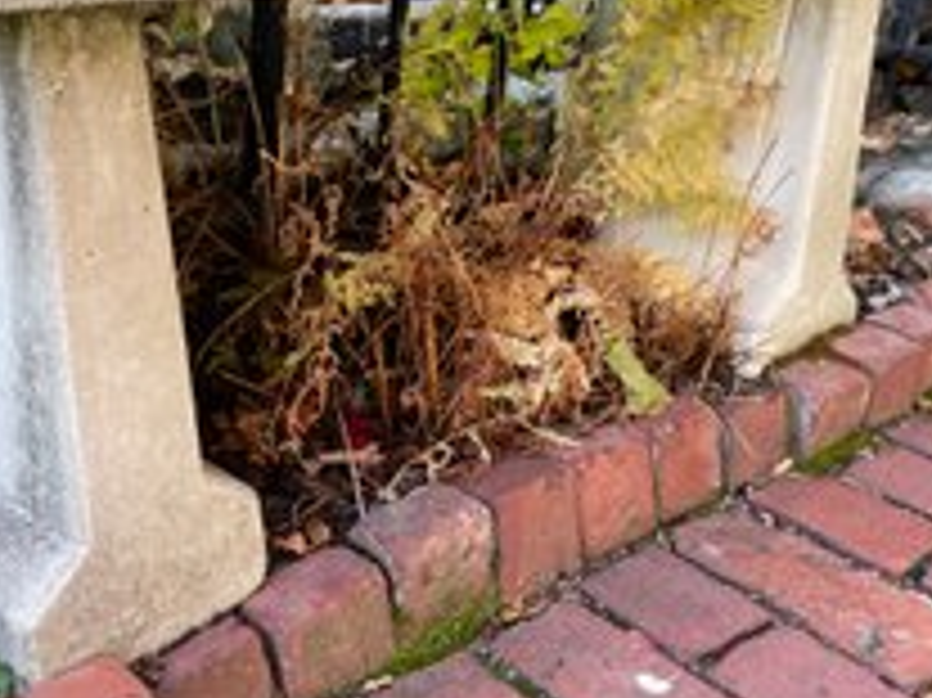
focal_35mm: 43
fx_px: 1157
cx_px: 299
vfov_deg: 32.9
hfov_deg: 43.2
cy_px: 178
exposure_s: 1/121
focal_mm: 4.2
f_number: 1.6
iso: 64
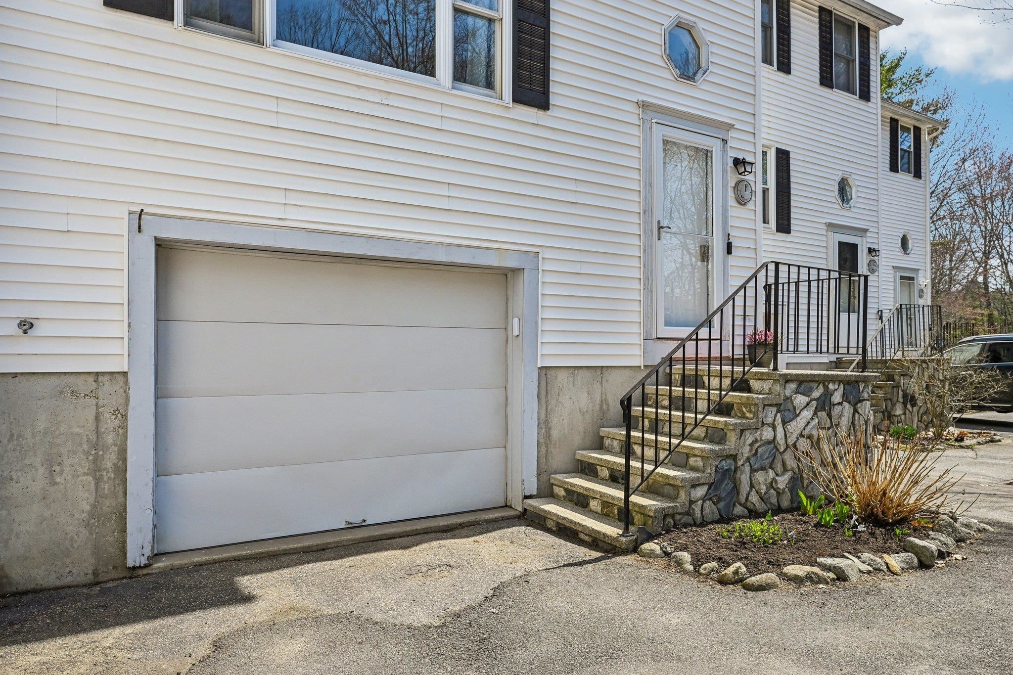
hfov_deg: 76.1
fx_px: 647
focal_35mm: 23
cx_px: 506
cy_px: 338
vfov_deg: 55.1
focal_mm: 23
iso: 400
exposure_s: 1/1000
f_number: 8
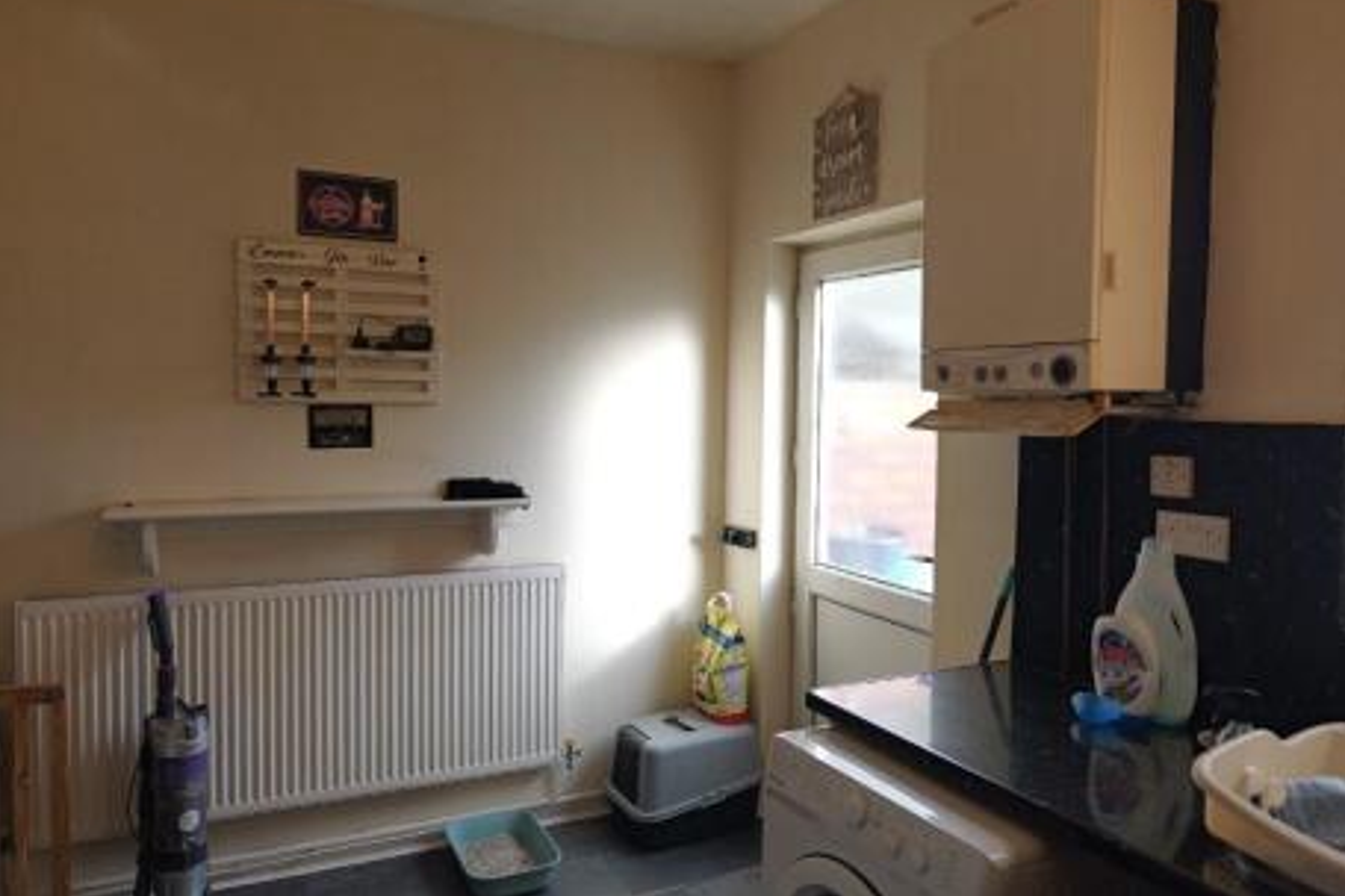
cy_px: 432
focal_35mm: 24
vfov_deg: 53.1
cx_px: 649
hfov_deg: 73.7
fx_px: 897
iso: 1250
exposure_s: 1/60
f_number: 3.7
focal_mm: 23
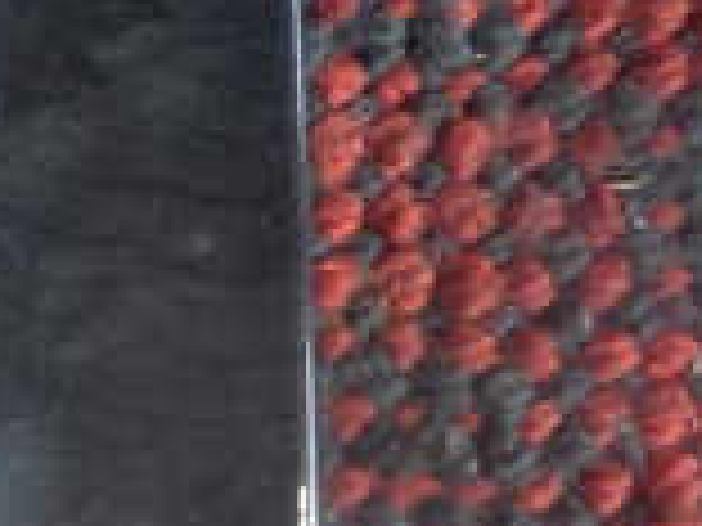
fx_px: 3123
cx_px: -891
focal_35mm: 154
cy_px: 899
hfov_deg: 11.1
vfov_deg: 9.3
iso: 125
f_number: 3.3
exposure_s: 1/40
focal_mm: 4.1
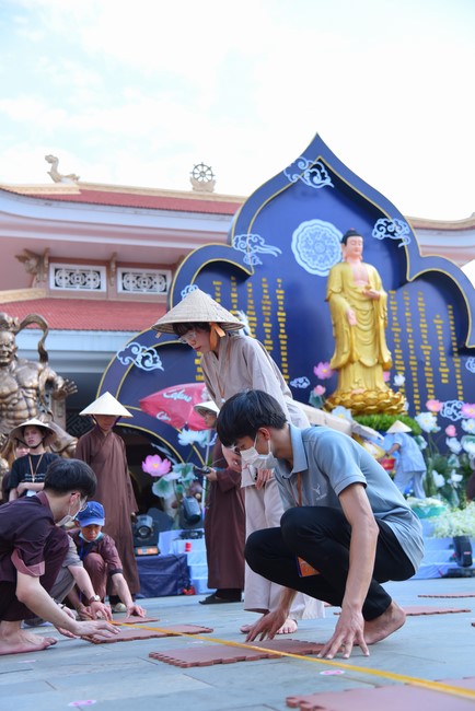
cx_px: 238
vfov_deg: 44.5
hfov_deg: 30.5
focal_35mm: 44
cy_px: 356
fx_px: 870
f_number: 4.5
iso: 160
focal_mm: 44
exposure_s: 1/500
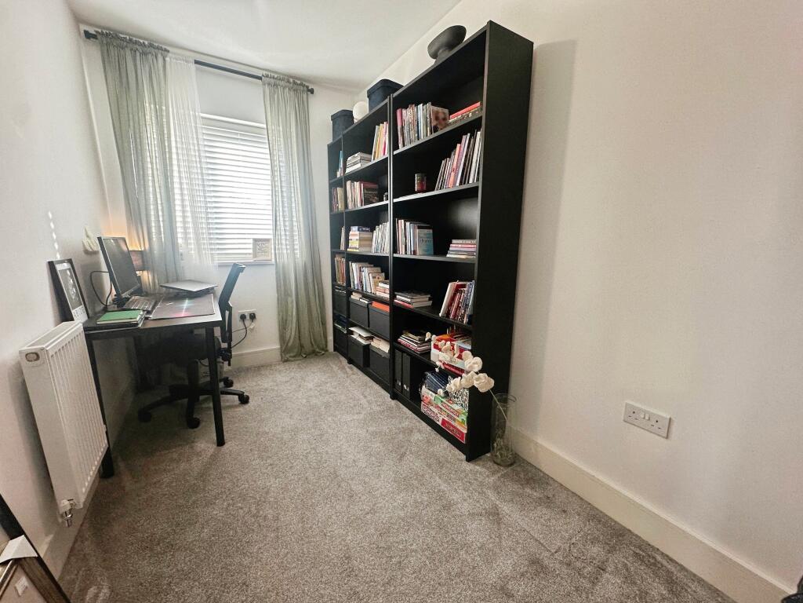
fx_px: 325
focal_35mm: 14
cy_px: 302
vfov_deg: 85.7
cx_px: 402
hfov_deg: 102.1
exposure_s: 1/100
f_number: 2.2
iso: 100
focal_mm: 2.22
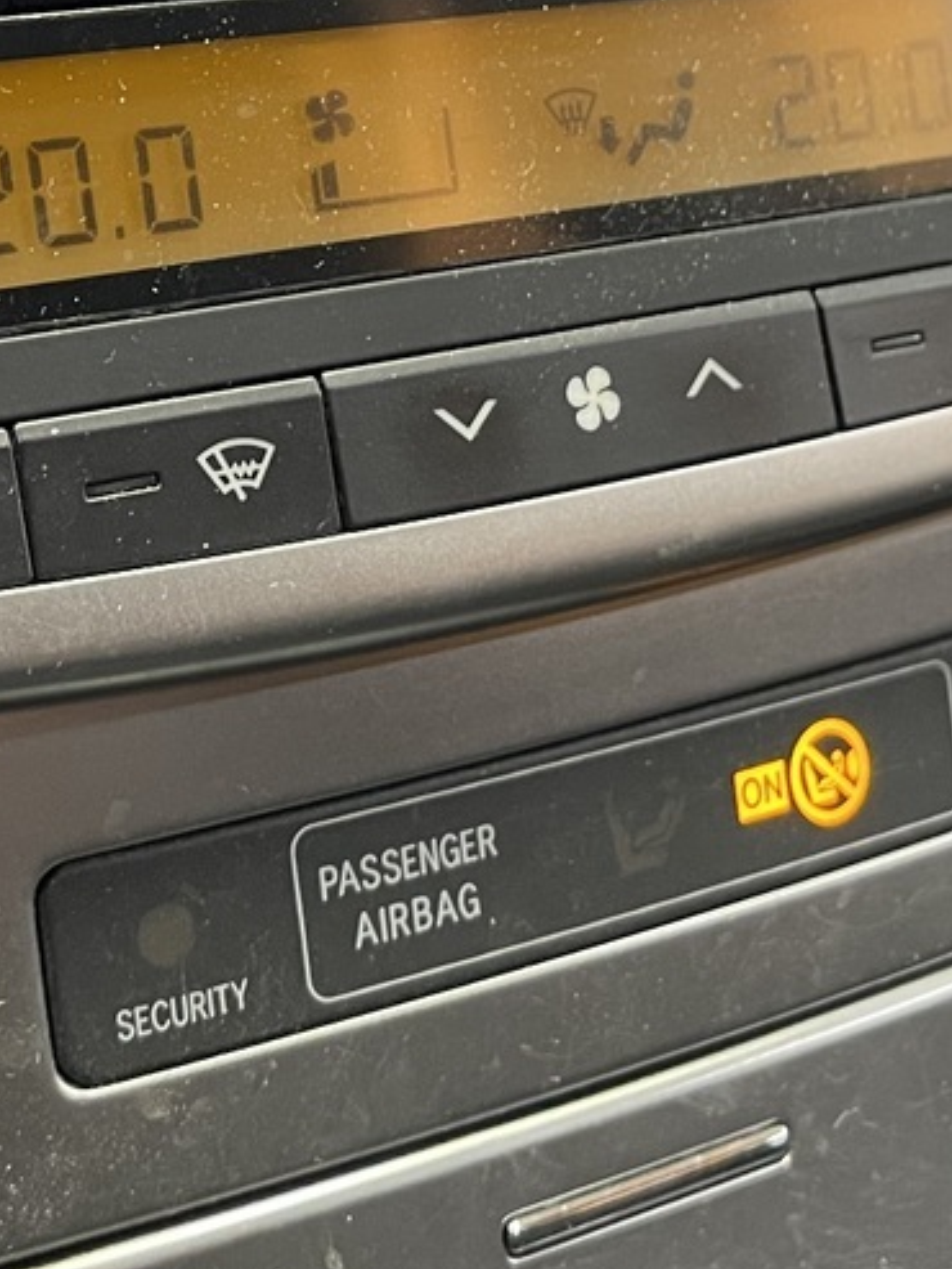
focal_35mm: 73
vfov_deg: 26.1
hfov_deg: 20.2
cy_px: 227
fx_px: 2676
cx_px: 463
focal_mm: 5.1
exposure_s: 1/50
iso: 400
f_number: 1.6
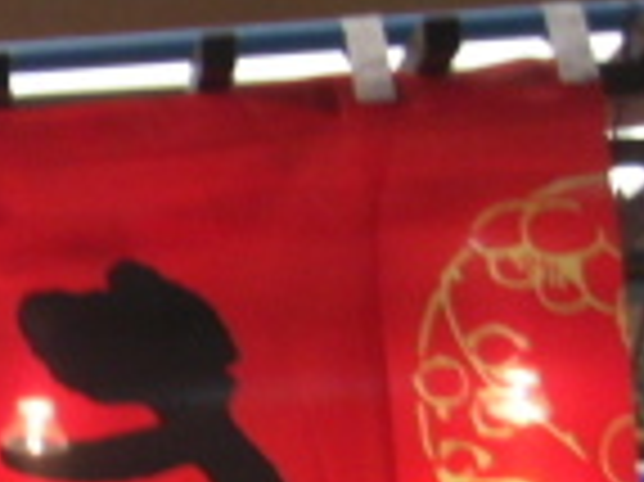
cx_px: -603
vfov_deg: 8.5
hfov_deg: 10.7
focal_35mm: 170
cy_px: 707
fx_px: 3160
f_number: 2.8
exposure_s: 1/60
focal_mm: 7.9
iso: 200
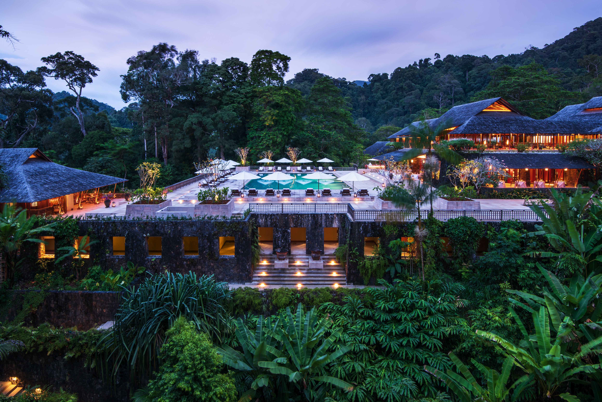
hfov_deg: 86.9
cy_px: 201
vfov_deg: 64.6
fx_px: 318
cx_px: 301
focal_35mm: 19
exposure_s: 30
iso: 100
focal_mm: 19
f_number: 14
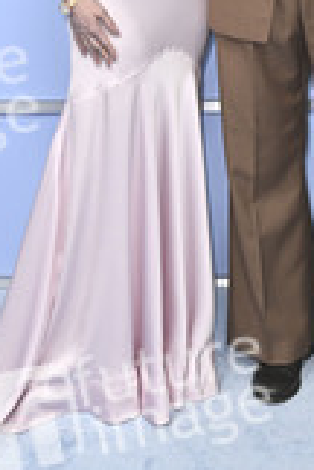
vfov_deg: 20.8
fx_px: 1230
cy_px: -29
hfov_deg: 14.5
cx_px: 206
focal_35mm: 94
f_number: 6.3
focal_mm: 38
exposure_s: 1/320
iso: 1600
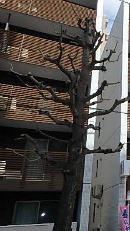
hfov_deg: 27.3
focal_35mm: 37
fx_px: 227
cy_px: 124
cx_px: 164
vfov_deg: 53.9
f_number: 6
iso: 125
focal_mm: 3.7
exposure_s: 1/500
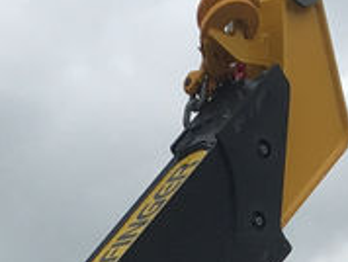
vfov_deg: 6.3
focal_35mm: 208
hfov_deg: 9.5
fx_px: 2094
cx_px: 123
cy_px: 915
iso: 25
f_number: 2.2
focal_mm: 4.15
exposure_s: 1/1748
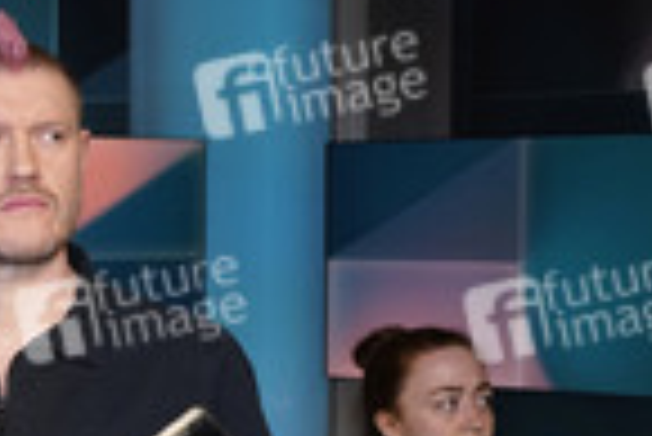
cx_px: 191
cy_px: 423
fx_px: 1577
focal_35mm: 87
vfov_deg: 15.5
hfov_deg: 23.2
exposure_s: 1/160
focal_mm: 28
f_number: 5
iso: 2000
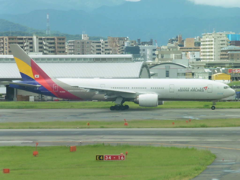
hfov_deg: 6.9
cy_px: 90
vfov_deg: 5.1
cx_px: 120
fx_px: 2004
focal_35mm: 289
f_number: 6.3
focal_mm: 51.5
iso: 400
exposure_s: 1/500
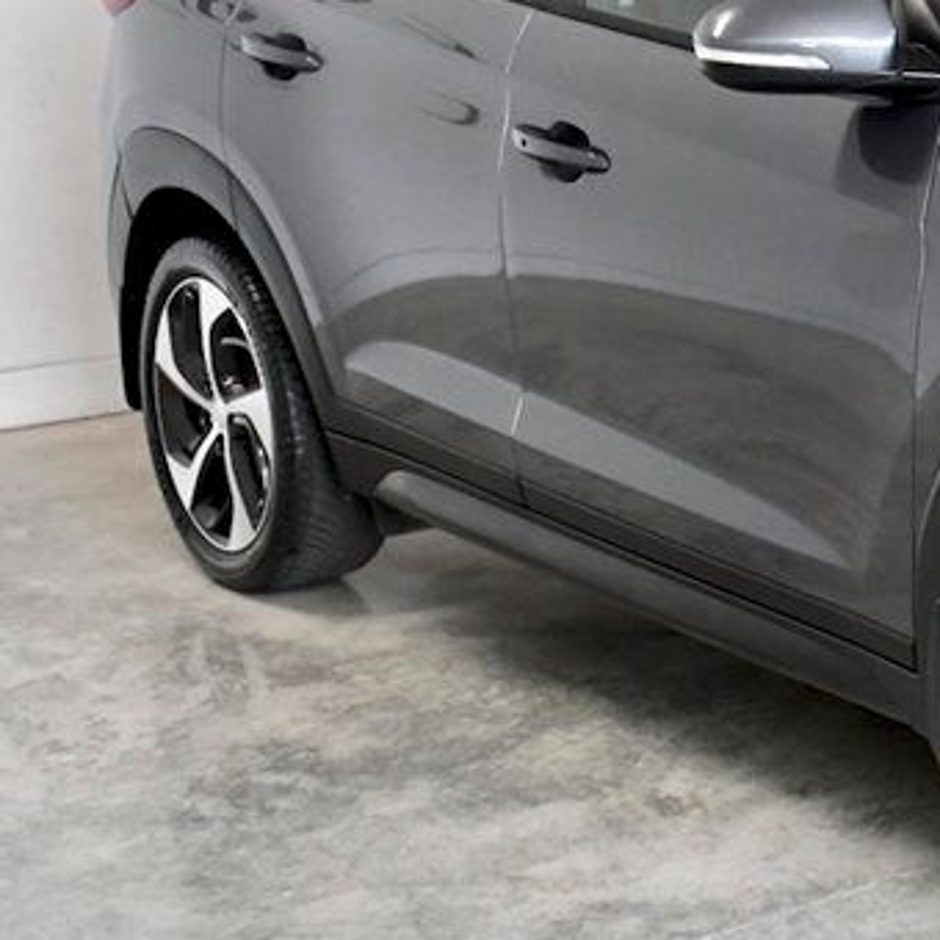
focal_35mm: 87
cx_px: 1283
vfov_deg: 19.9
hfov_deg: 18.3
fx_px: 2673
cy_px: 408
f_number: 9
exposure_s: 1/320
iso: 2500
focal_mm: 23
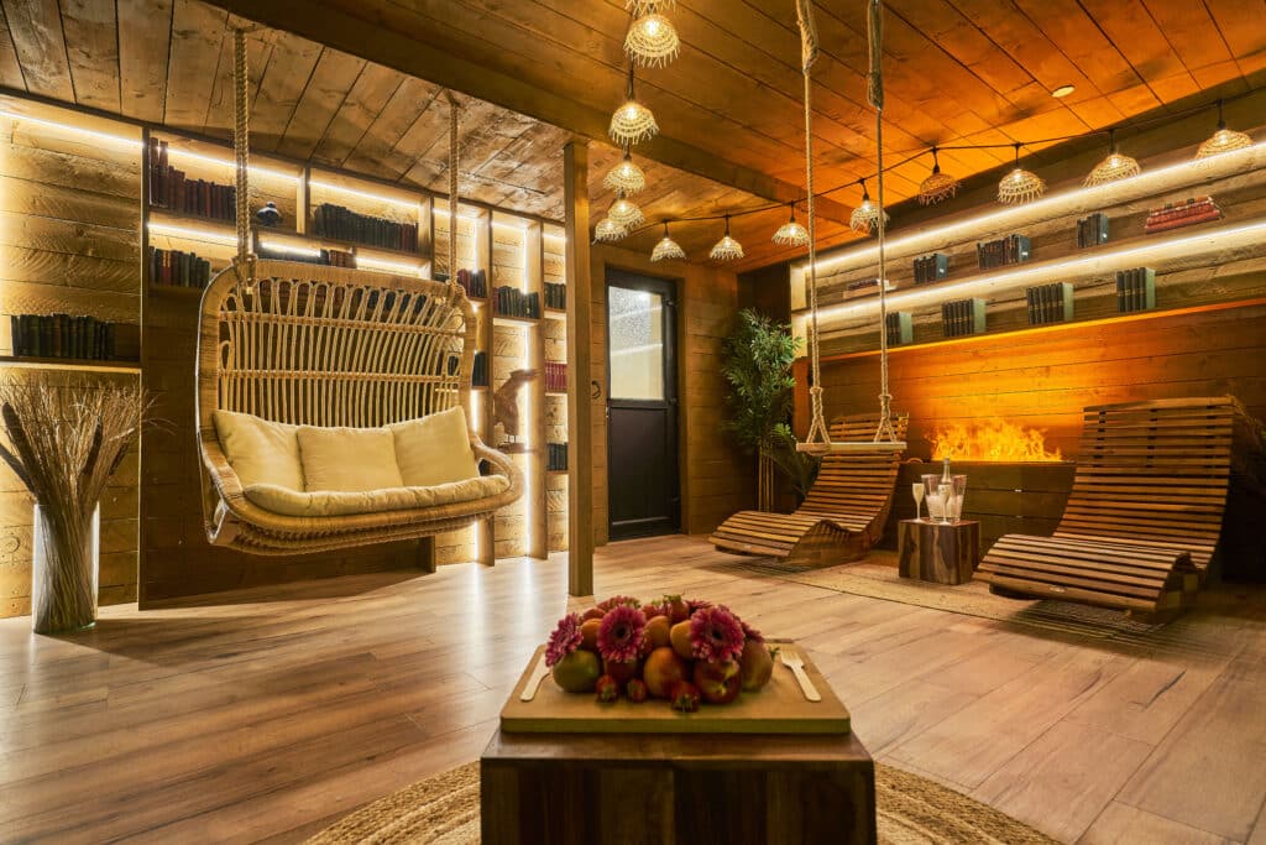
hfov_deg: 93.3
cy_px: 422
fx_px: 598
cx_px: 633
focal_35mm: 17
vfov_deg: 70.5
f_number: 7.1
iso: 1600
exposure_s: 1/3
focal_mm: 17
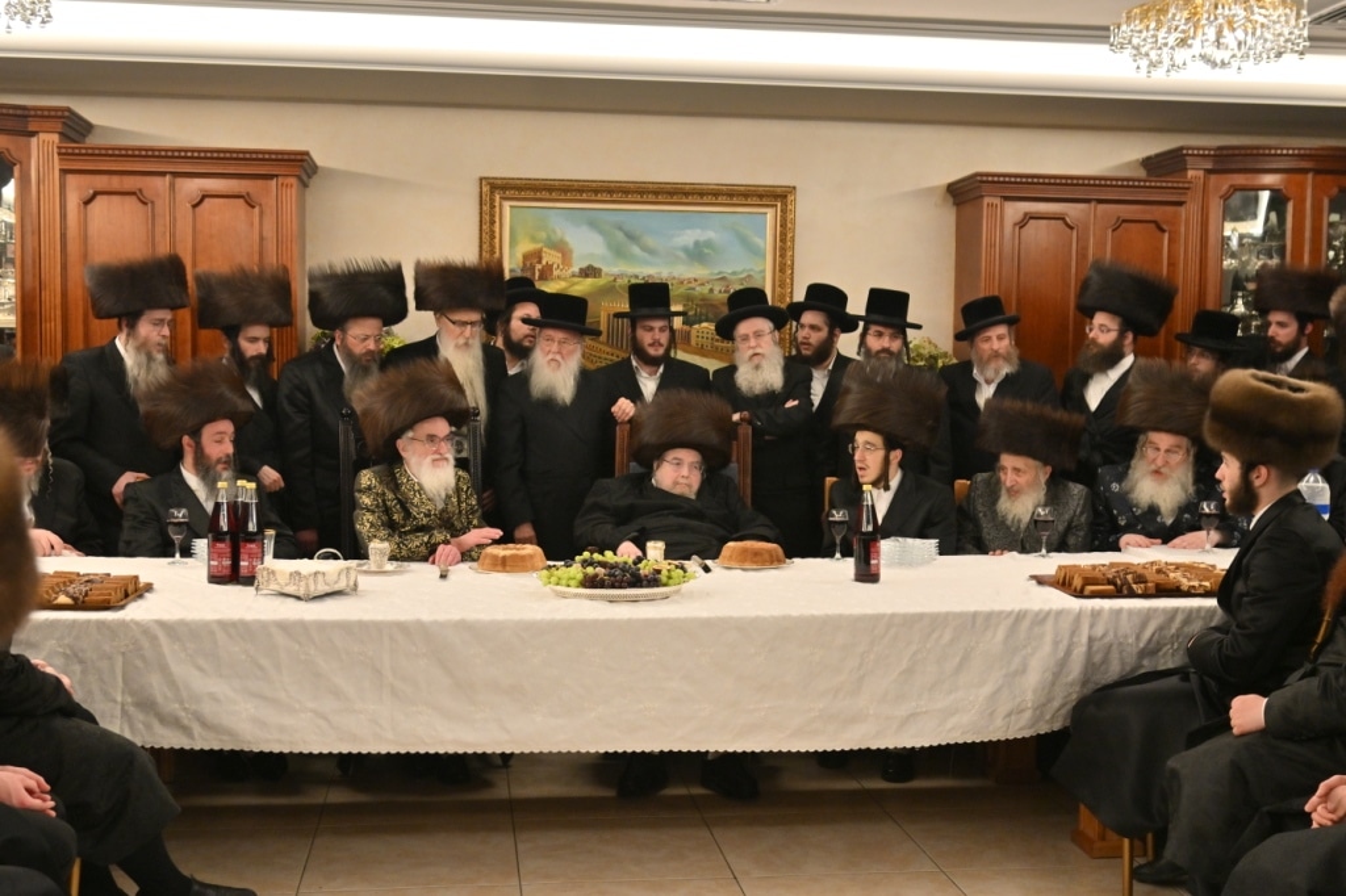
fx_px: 1495
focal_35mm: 40
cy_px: 448
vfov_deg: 33.4
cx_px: 673
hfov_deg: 48.5
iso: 640
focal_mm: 27
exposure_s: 1/200
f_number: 4
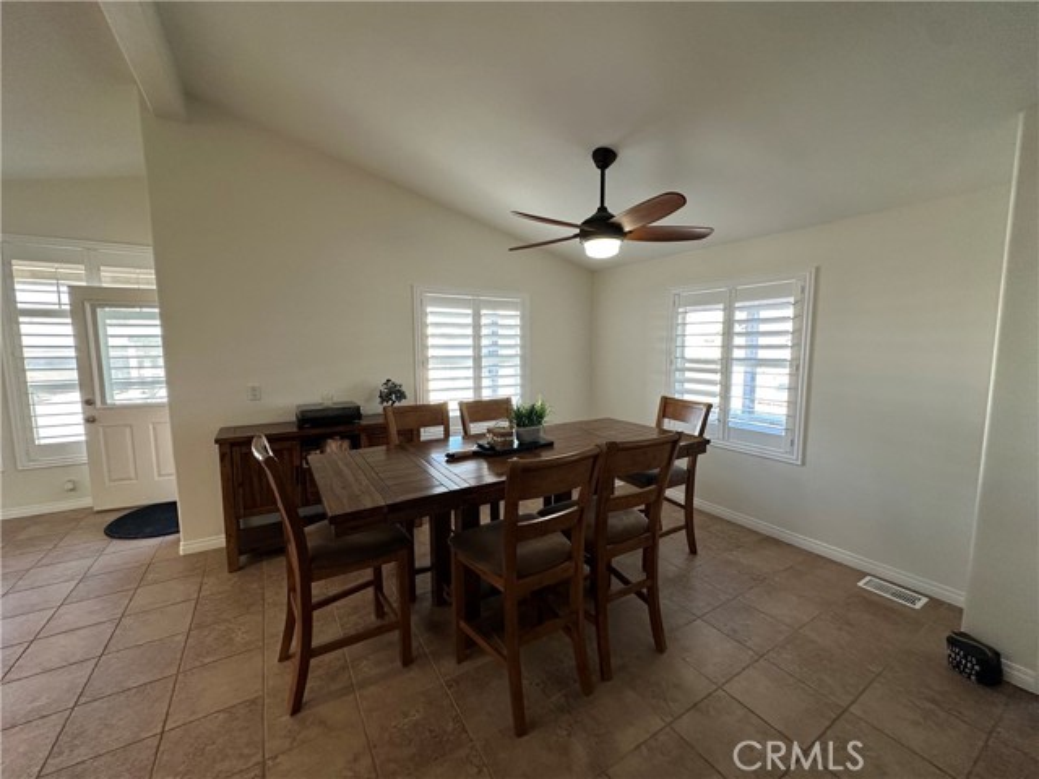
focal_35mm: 14
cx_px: 520
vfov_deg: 85.7
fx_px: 420
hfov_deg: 102.1
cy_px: 390
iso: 200
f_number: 2.2
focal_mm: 2.22
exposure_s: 1/120
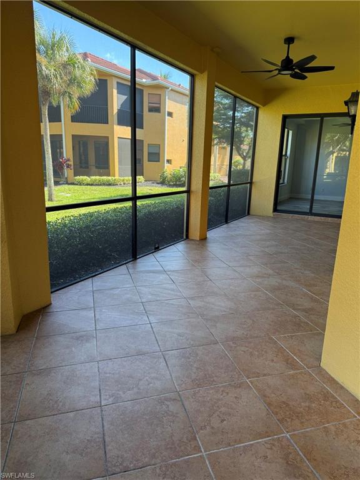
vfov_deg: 71.6
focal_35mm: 24
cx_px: 180
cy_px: 240
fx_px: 333
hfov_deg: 56.8
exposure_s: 1/235
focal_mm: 6.76
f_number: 1.78
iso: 125
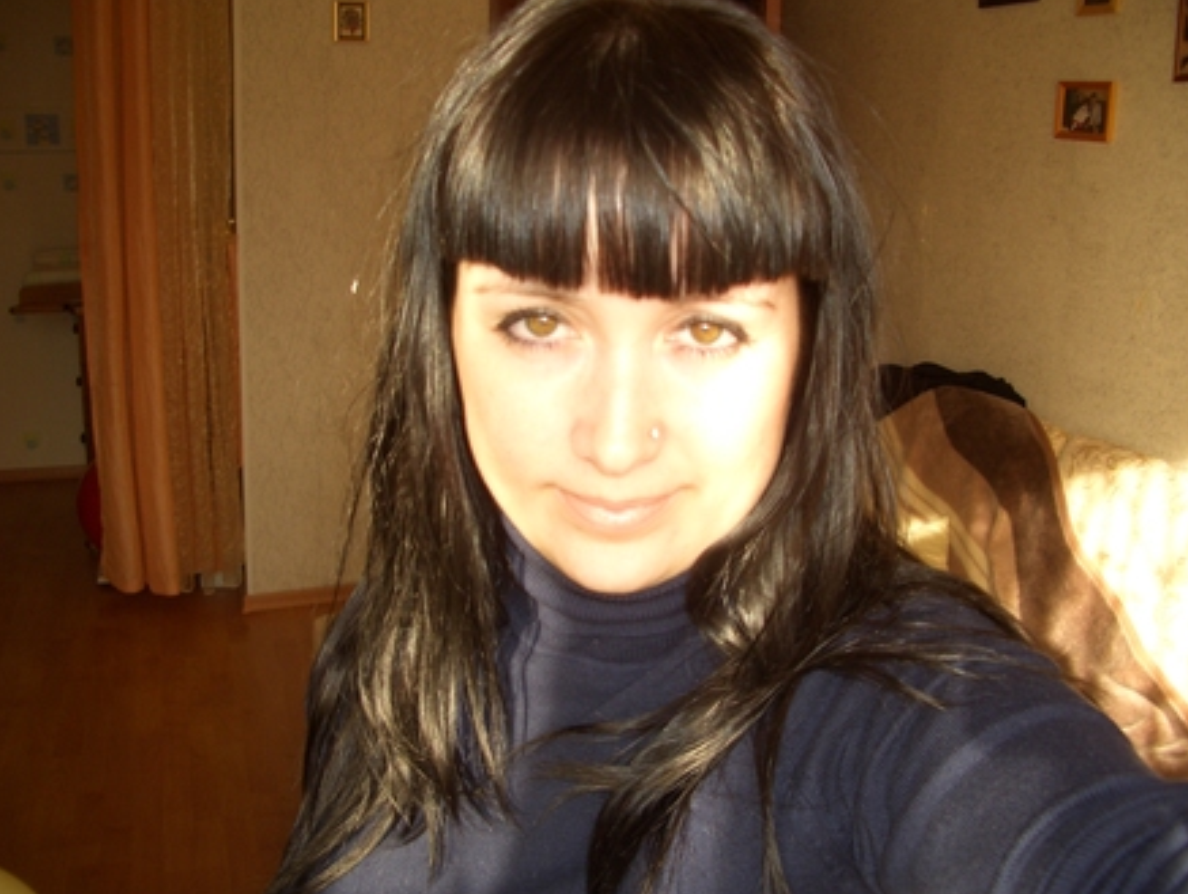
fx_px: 1237
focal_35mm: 36
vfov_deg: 39.7
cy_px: 437
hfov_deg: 51.3
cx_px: 606
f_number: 2.6
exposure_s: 1/60
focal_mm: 5.8
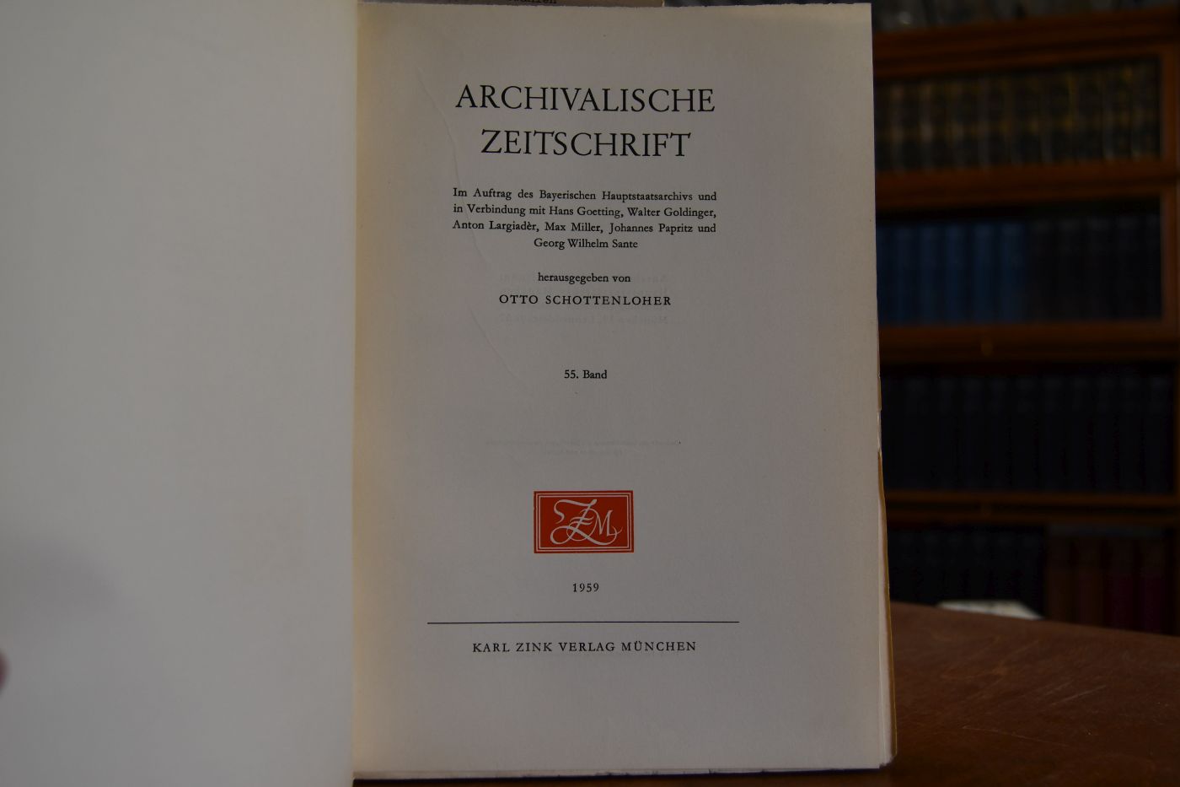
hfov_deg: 55.8
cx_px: 590
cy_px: 394
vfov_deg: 38.9
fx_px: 1114
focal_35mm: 34
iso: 400
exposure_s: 1/250
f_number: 4.5
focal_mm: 23
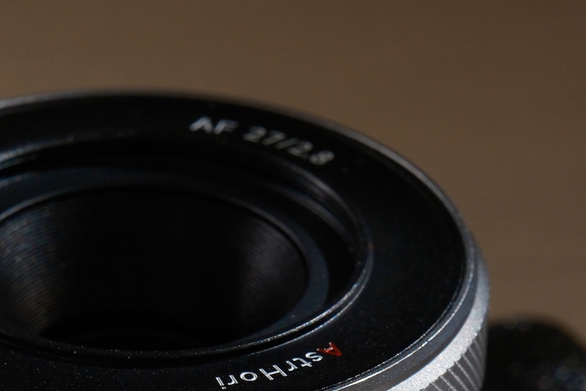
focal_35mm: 321
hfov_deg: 6.4
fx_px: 5225
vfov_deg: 4.3
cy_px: 650
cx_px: 130
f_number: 5.6
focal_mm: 56
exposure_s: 1/56
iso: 640
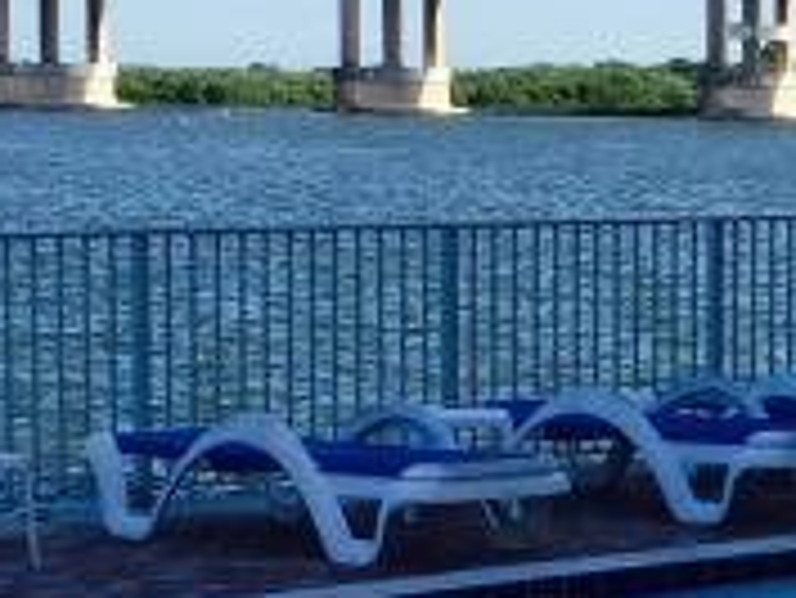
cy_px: 427
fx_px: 3866
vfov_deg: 8.8
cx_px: 1129
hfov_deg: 11.4
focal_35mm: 168
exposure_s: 1/1412
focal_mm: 4.15
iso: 32
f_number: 2.2
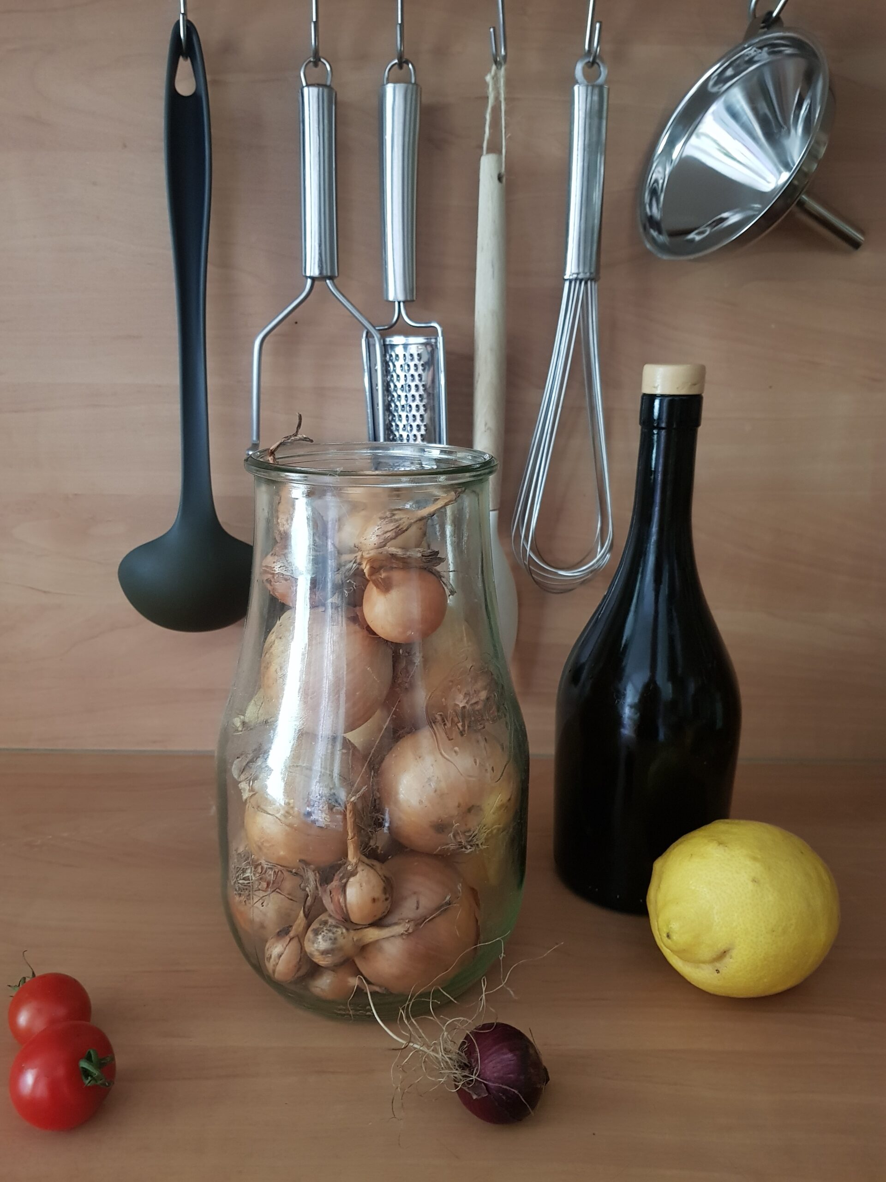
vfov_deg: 67.3
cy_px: 591
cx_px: 443
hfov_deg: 53.1
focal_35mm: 26
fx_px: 887
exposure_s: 1/10
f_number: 1.7
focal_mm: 4.3
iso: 200
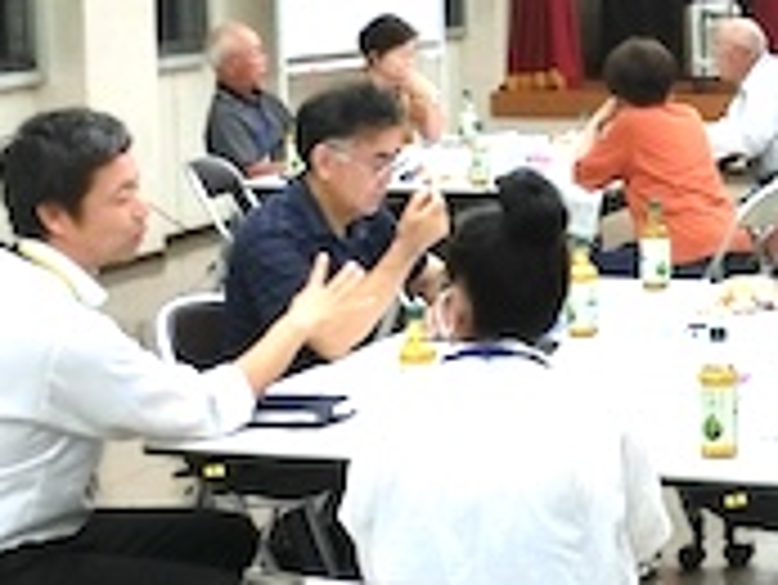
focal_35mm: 98
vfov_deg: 15.1
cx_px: 940
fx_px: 2204
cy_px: 173
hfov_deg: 18.9
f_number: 3.9
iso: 400
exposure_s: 1/100
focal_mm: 6
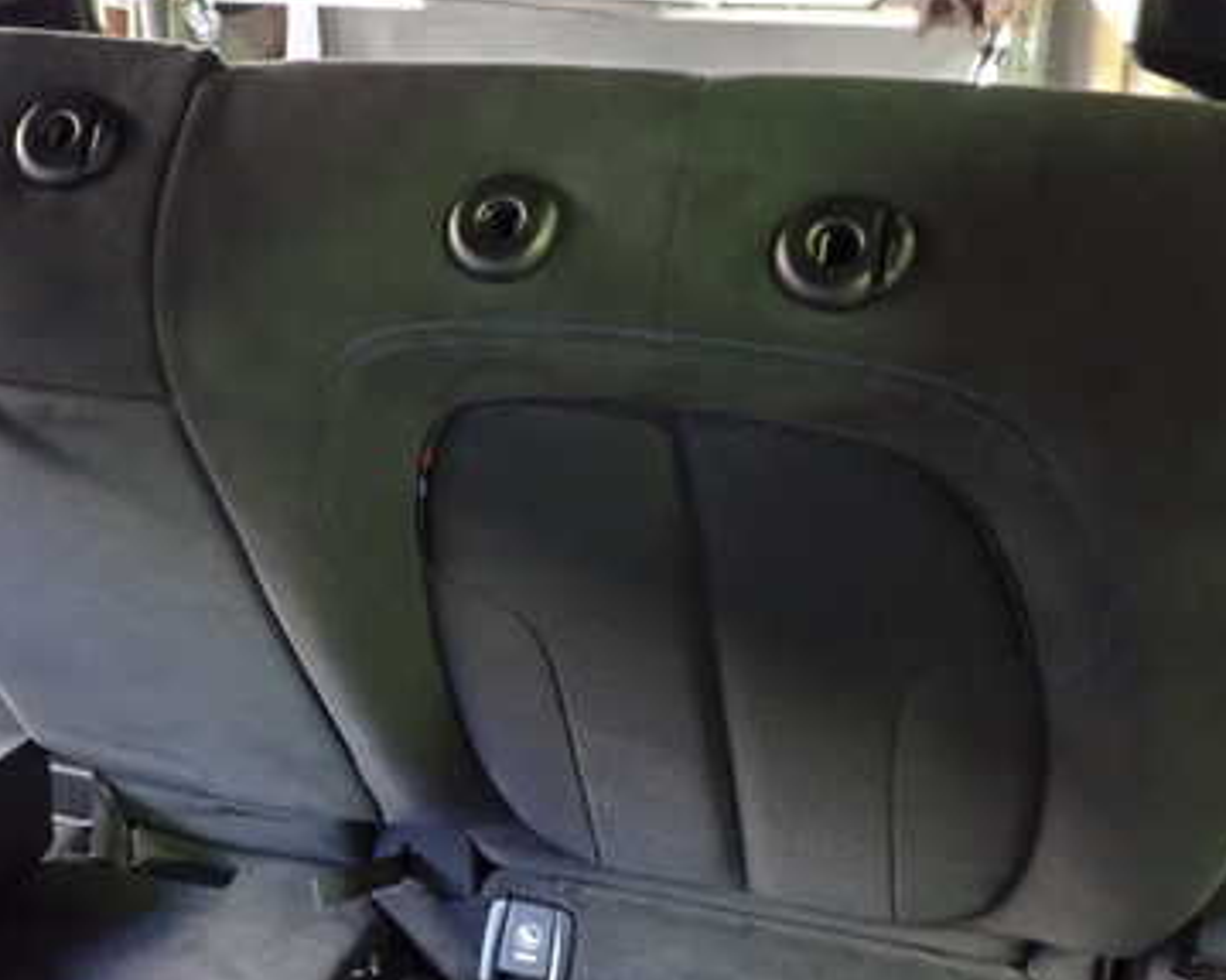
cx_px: 413
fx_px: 1777
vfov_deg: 30.8
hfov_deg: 37.7
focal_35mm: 49
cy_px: 505
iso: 1250
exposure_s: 1/50
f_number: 2.3
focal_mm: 5.4
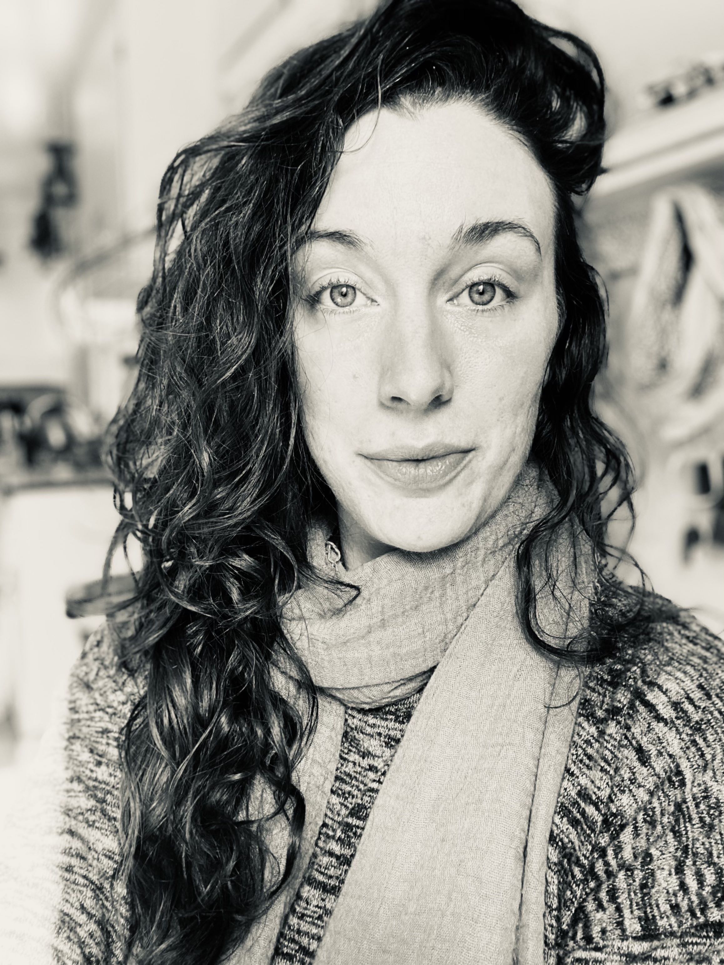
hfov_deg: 46.8
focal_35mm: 30
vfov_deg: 60.0
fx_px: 837
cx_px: 362
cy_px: 482
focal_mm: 2.71
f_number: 2.2
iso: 100
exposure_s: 1/105
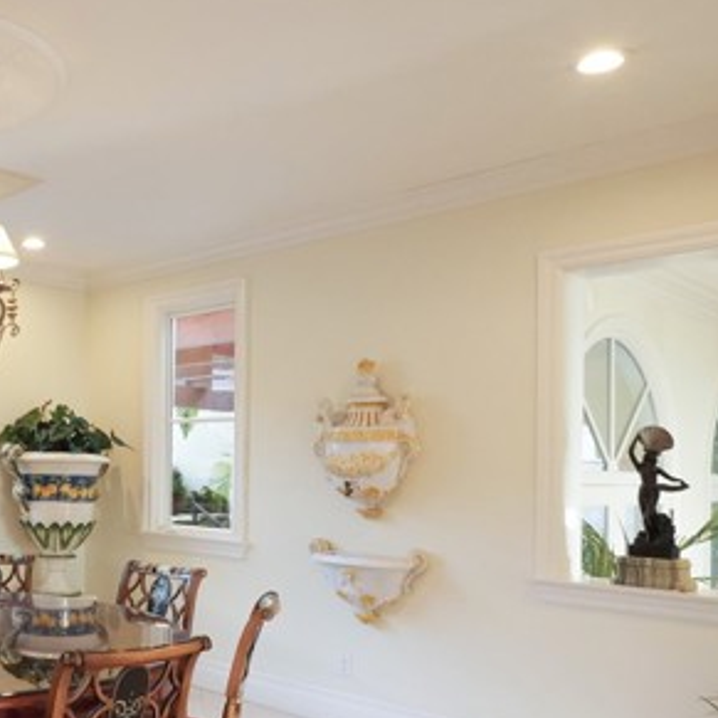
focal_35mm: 35
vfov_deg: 46.3
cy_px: 496
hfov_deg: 43.2
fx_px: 821
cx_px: 72
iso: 2500
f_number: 8
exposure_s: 1/100
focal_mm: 9
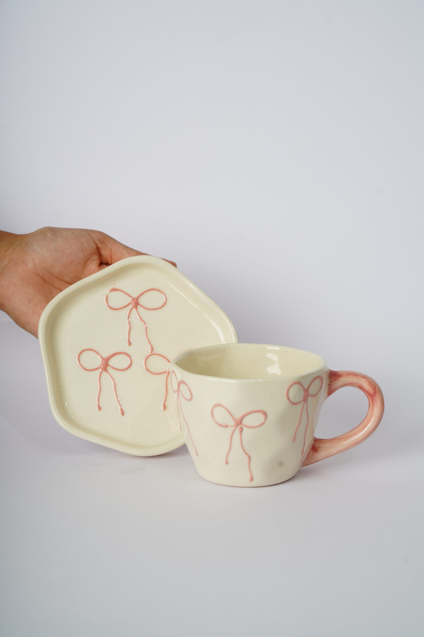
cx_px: 212
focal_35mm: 62
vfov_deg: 32.4
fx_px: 1095
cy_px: 318
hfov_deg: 21.9
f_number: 8
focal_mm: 62
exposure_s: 1/160
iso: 100
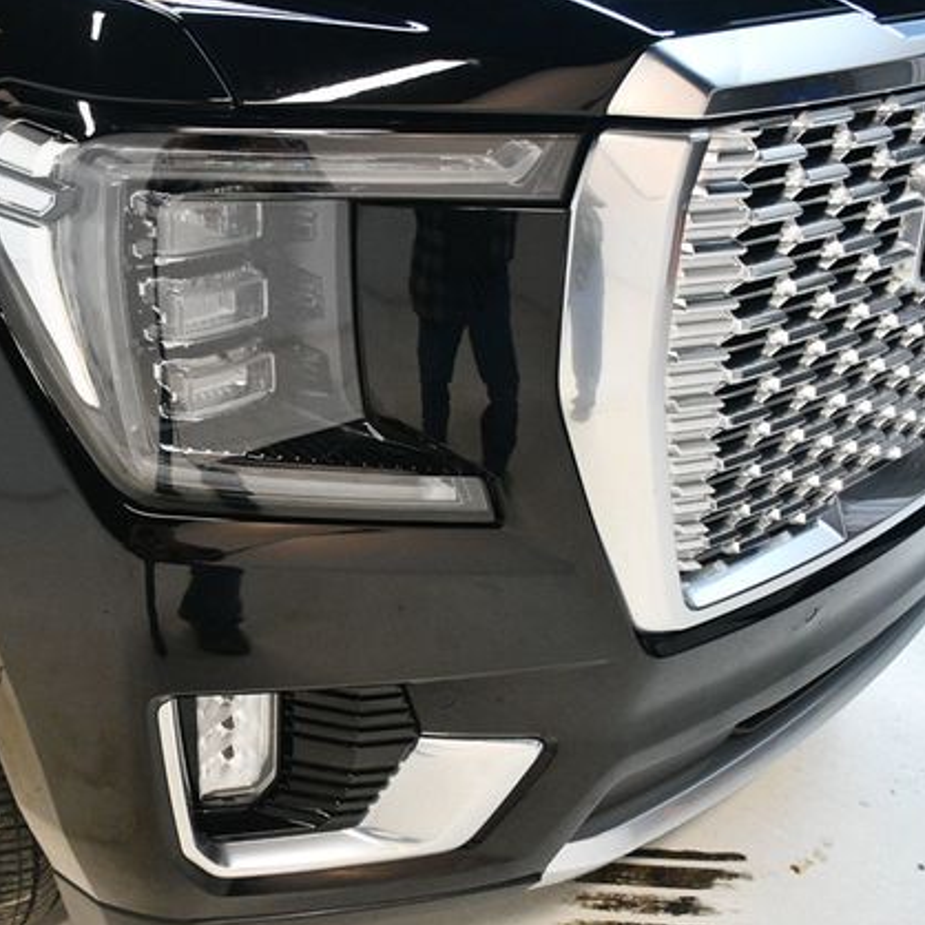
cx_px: 274
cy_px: 465
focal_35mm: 39
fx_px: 1179
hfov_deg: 42.0
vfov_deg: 42.8
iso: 2500
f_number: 3.5
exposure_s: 1/125
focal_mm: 20
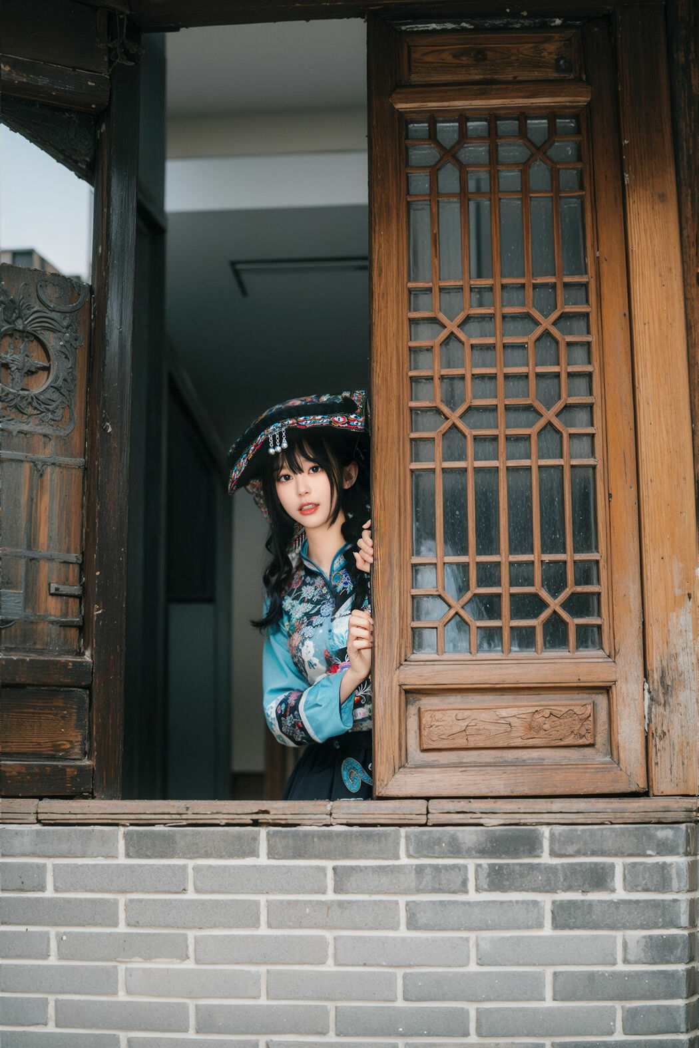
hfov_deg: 29.9
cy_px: 524
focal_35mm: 45
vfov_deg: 43.6
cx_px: 350
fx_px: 1311
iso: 100
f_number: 1.4
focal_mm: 30
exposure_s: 1/1250
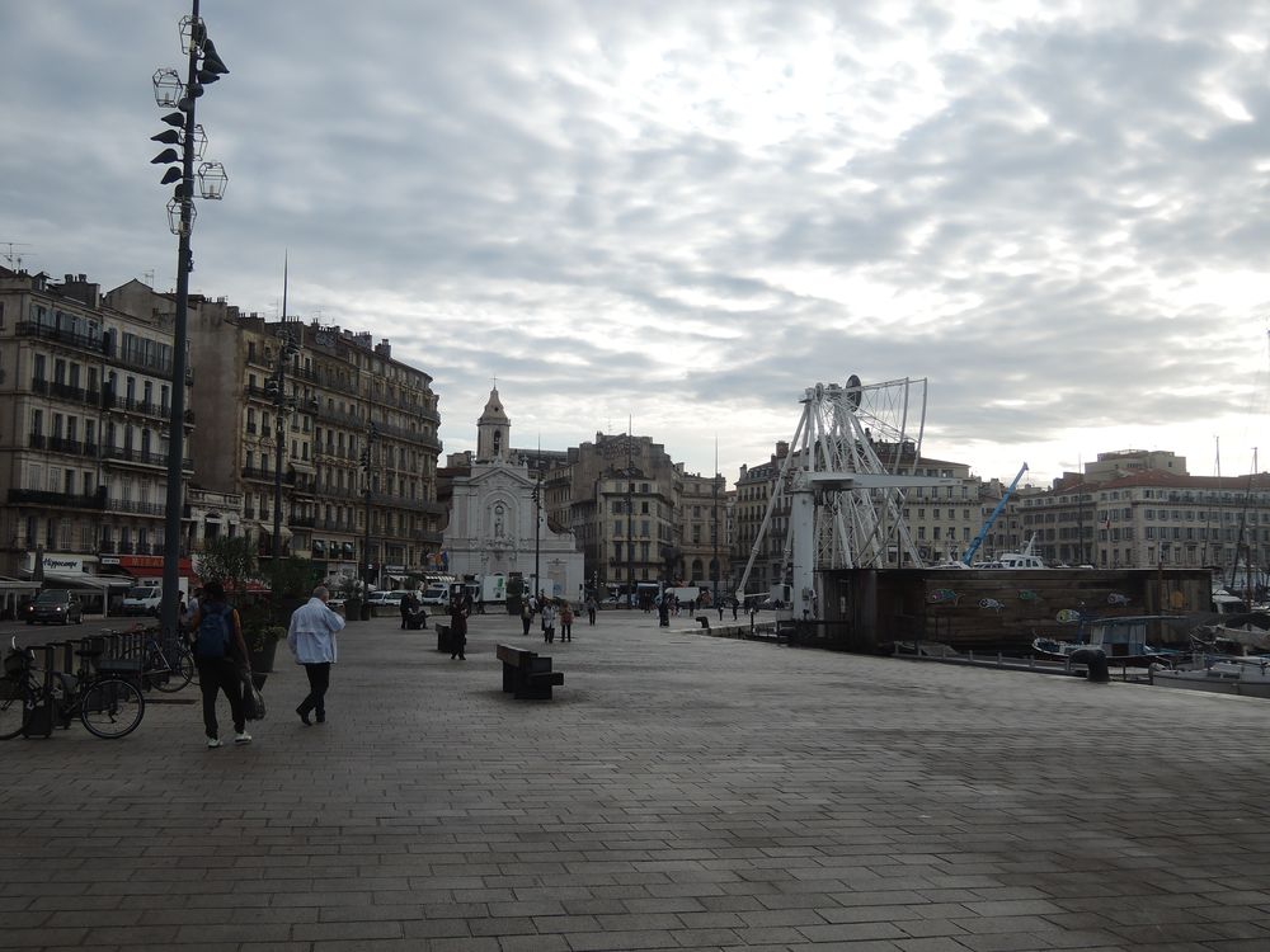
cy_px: 476
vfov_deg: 40.7
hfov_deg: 52.6
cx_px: 635
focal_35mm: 35
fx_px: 1284
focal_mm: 7.5
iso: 80
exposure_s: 1/125
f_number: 3.5
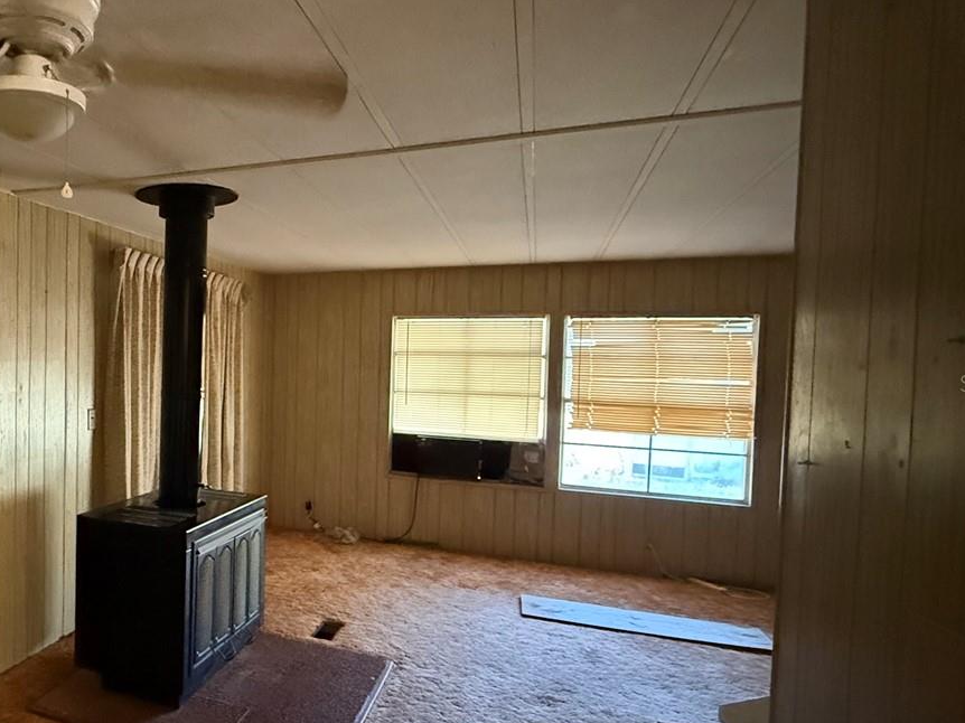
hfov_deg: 60.9
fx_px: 725
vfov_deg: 53.0
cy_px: 383
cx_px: 170
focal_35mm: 26
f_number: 2.2
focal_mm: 2.22
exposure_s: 1/40
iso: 1250
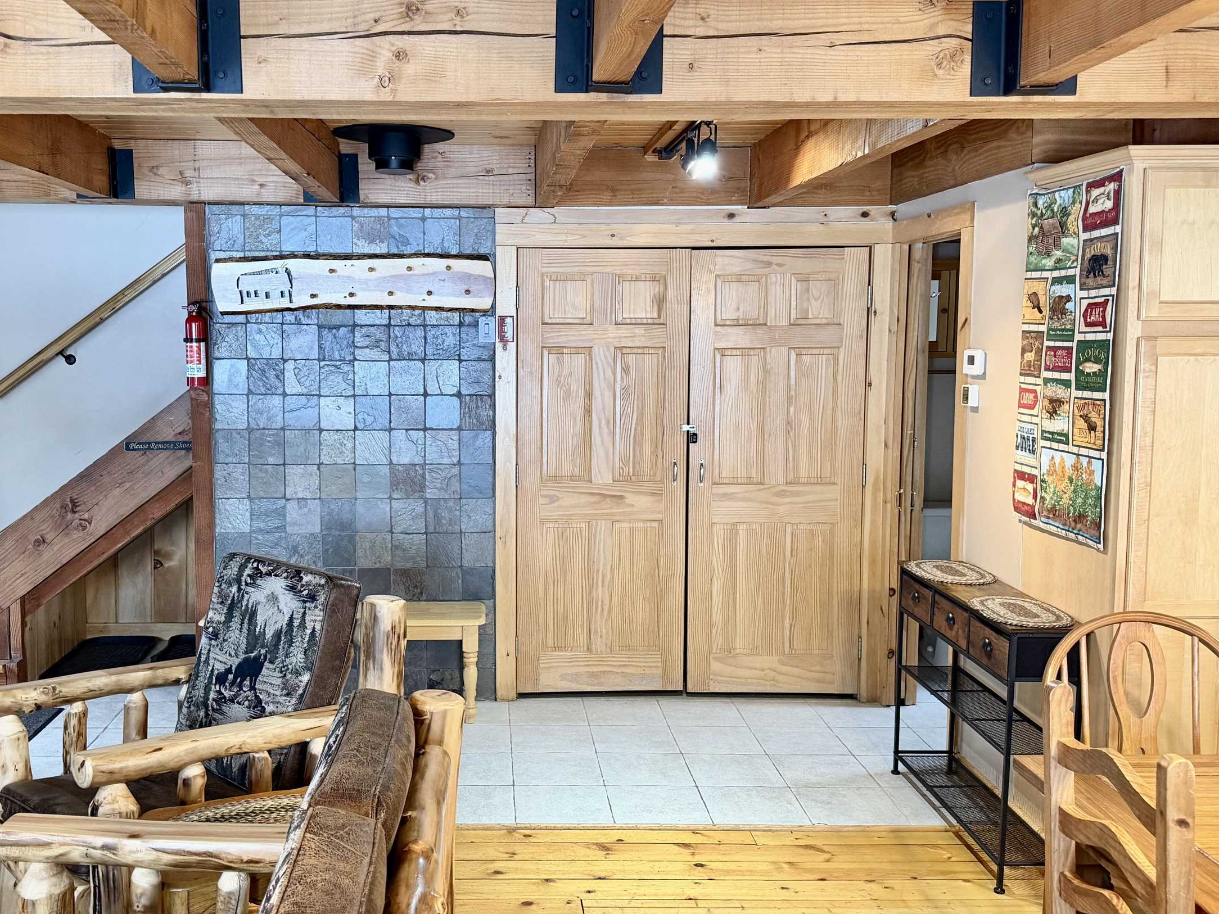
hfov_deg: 53.7
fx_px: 1197
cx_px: 505
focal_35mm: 34
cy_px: 449
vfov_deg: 41.8
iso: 320
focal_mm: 6.76
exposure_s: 1/60
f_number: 1.78
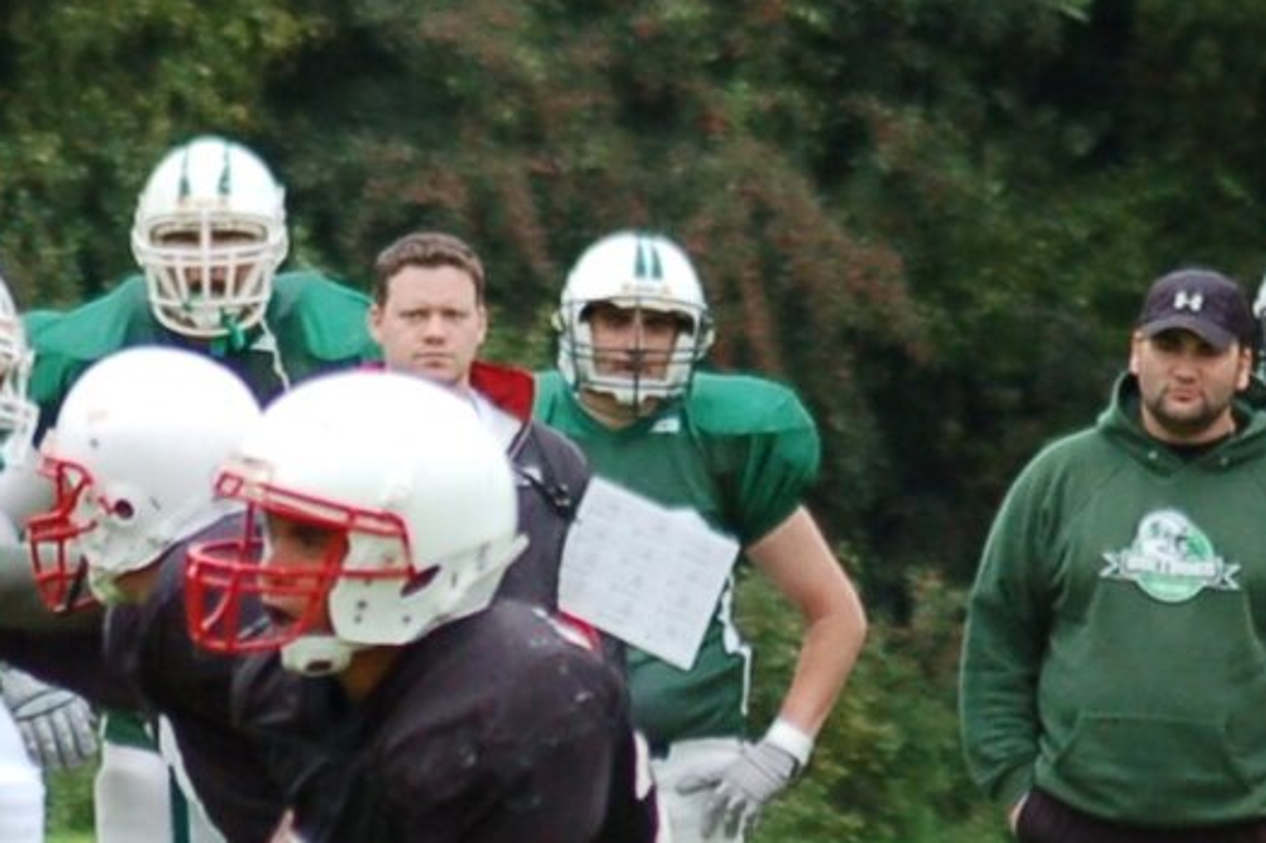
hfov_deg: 2.2
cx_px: 561
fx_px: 33035
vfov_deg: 1.5
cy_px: 711
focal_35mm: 940
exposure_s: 1/500
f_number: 4.5
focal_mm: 150
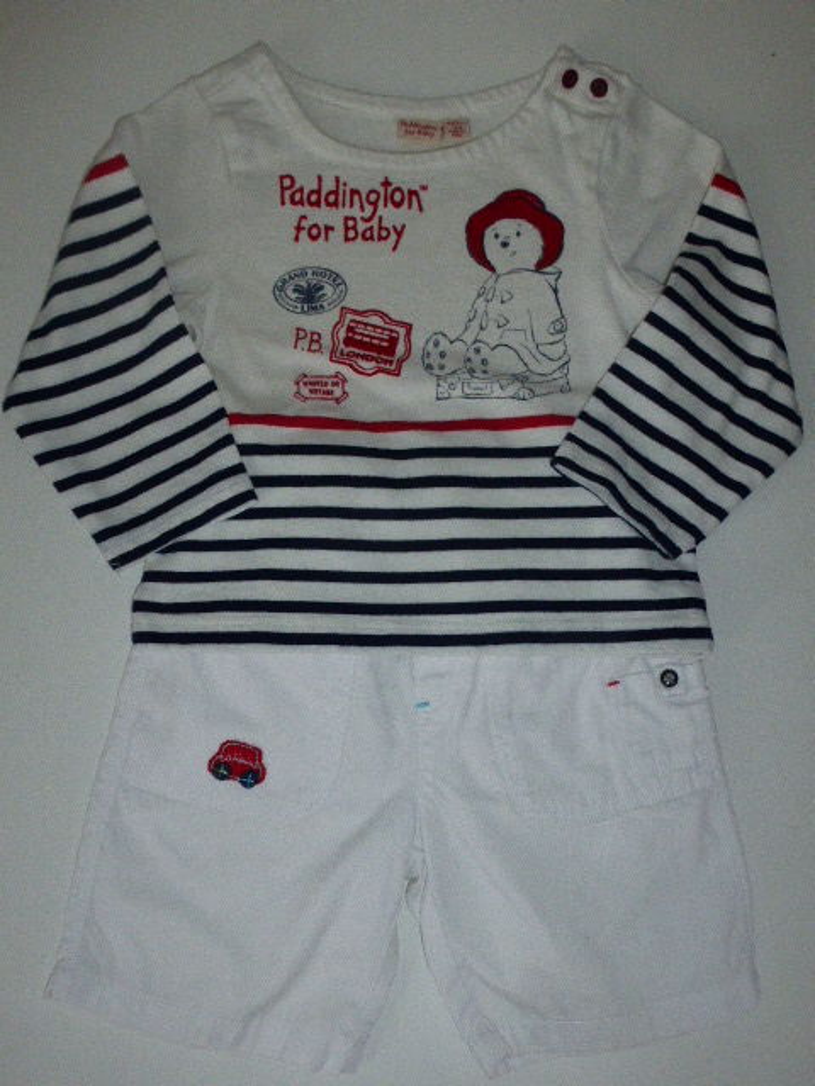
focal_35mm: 31
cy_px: 543
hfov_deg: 45.4
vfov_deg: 58.4
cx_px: 408
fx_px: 973
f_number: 3.6
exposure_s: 1/60
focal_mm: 5.4
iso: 500
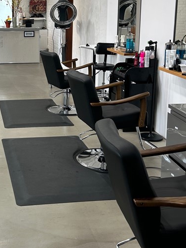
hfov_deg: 26.2
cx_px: 4
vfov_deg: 35.5
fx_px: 379
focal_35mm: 53
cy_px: 68
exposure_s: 1/120
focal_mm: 5.7
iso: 40
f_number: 1.5
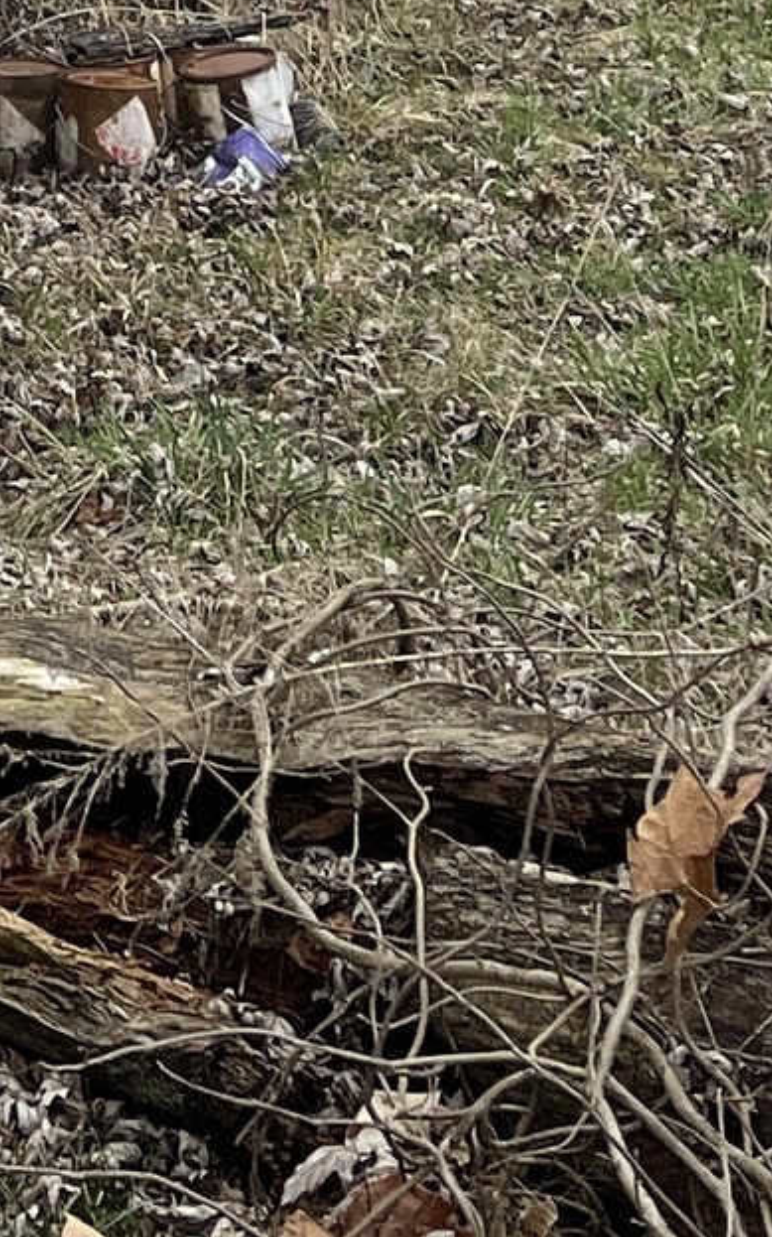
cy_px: -1048
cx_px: -685
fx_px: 4581
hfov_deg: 9.1
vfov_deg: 13.6
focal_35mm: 136
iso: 50
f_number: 1.6
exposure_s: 1/1458
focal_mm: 5.1
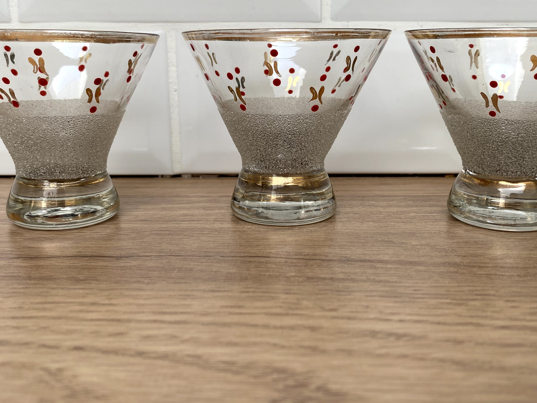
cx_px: 277
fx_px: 558
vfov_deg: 39.6
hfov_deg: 51.3
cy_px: 176
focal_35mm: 36
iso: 32
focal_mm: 4.25
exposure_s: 1/154
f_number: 1.8
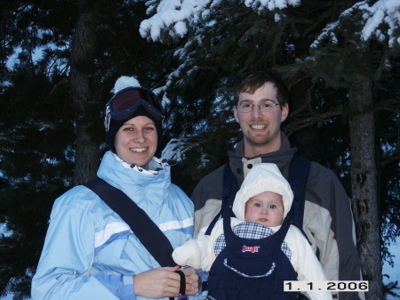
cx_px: 200
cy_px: 150
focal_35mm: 78
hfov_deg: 25.0
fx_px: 901
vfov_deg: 18.9
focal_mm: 15.53
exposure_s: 1/60
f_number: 3.6
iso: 200
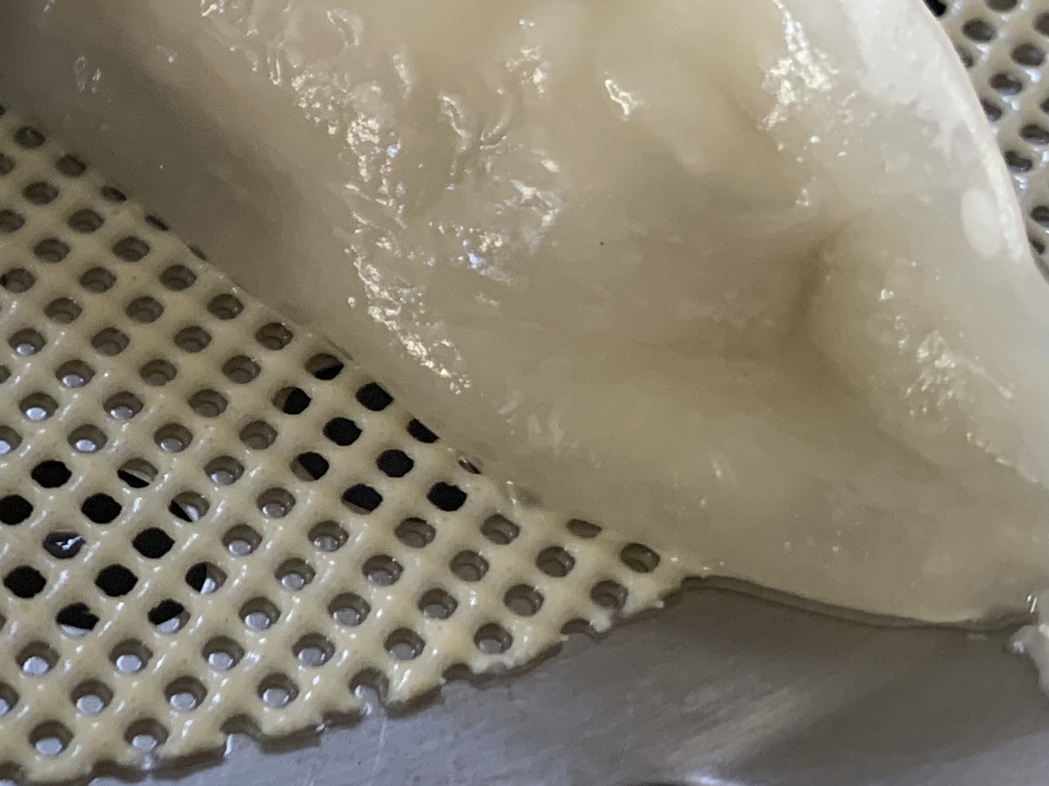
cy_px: 126
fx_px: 2606
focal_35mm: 86
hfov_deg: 19.4
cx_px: -594
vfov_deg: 17.0
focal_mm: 4.25
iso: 100
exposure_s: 1/60
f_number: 1.8
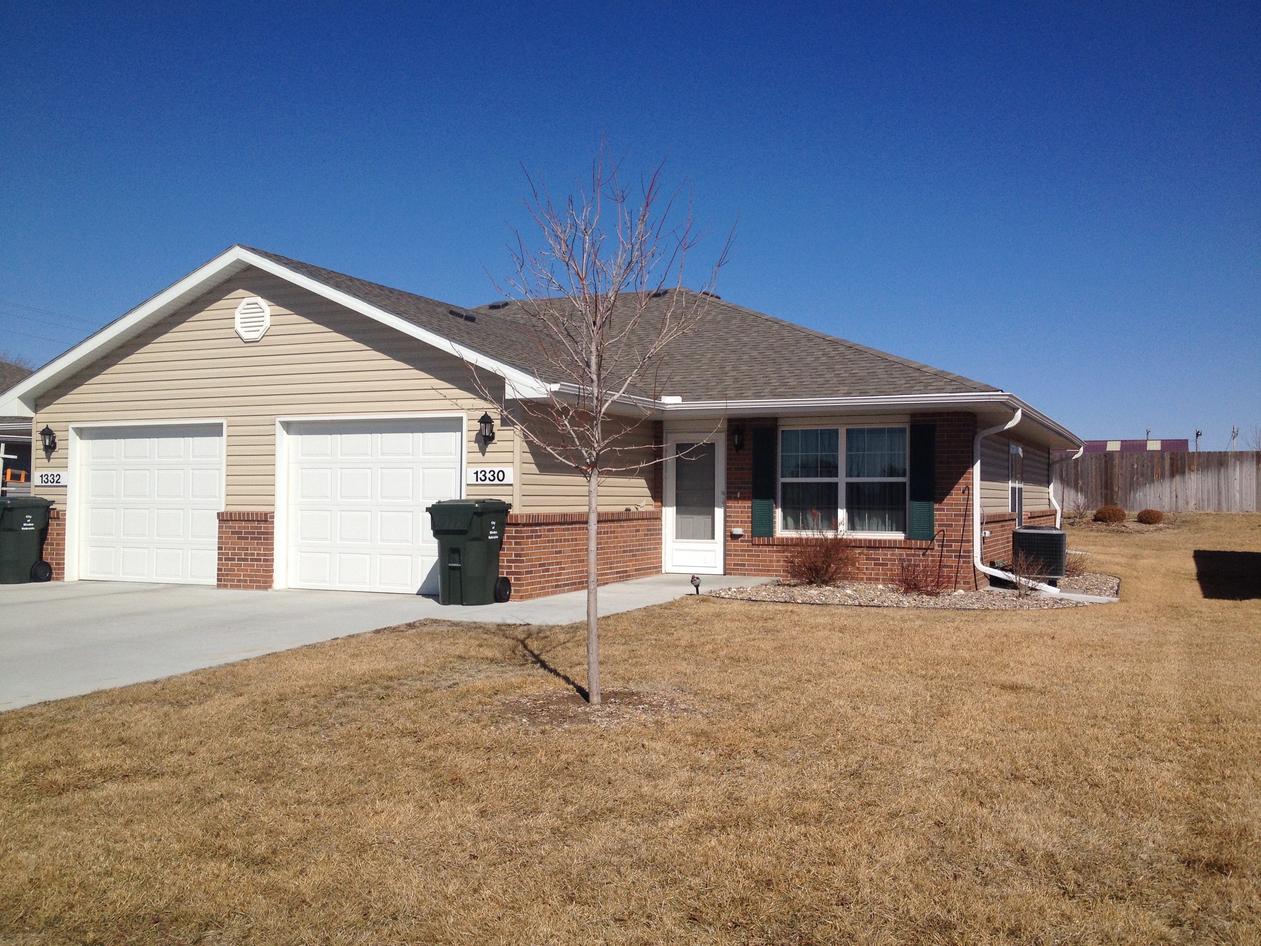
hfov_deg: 52.6
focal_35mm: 35
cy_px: 473
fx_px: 1275
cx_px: 630
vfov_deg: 40.7
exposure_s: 1/3953
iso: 50
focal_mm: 4.28
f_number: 2.4
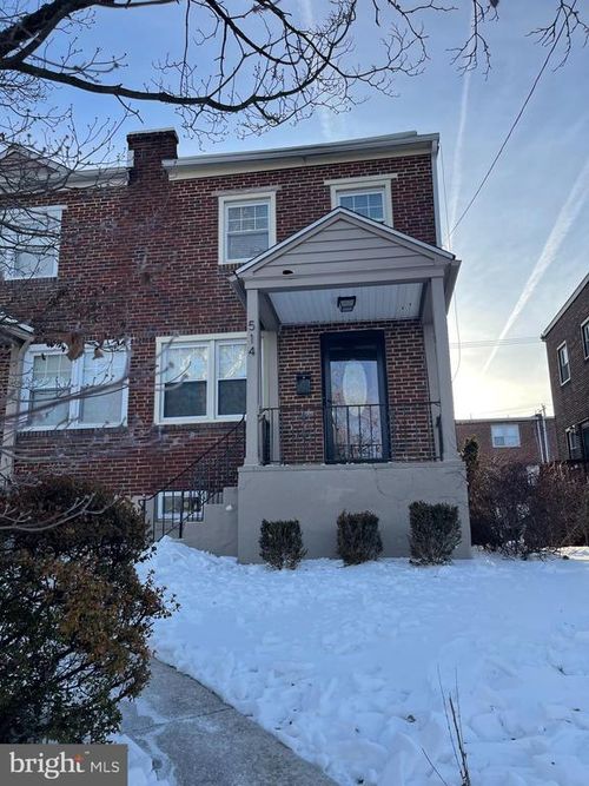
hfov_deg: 54.9
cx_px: 294
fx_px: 567
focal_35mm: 25
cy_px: 393
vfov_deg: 69.4
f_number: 1.6
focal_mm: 5.1
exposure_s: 1/1225
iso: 32
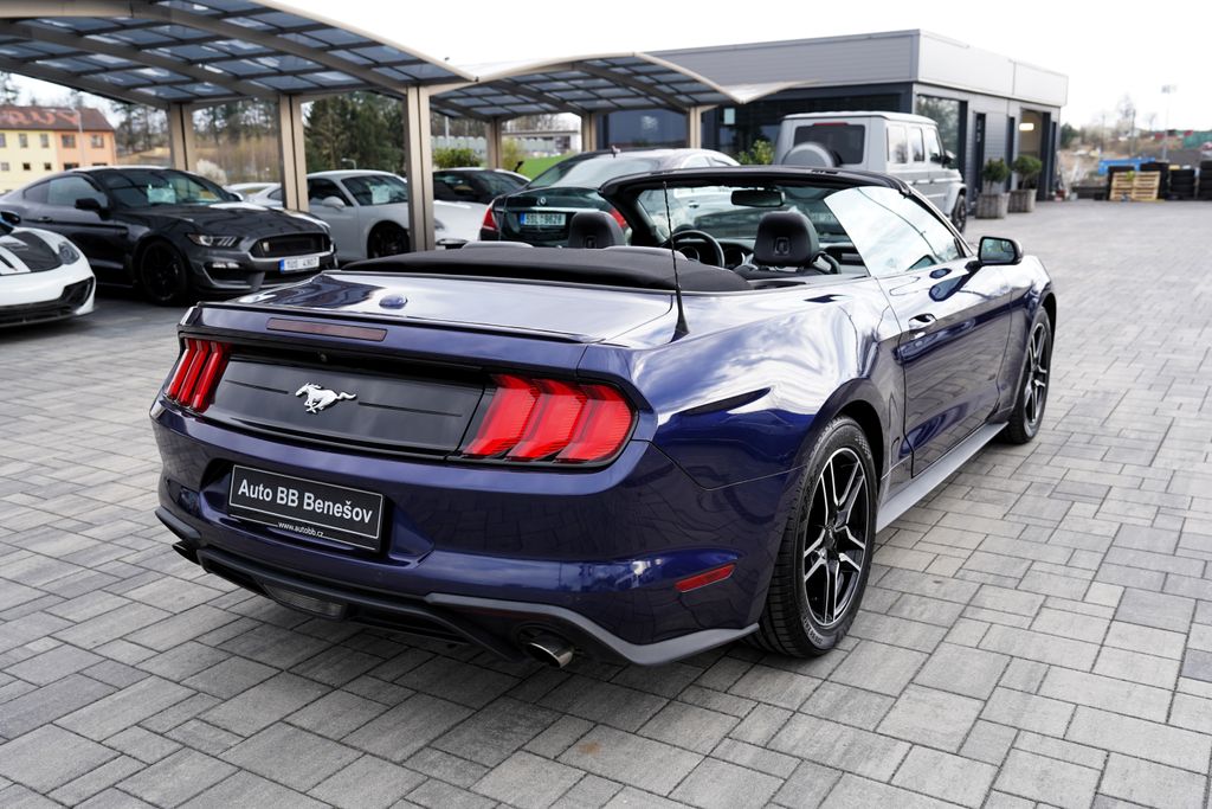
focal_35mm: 32
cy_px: 404
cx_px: 606
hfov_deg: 58.7
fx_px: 1077
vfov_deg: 41.1
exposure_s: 1/100
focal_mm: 32
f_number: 4.5
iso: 100
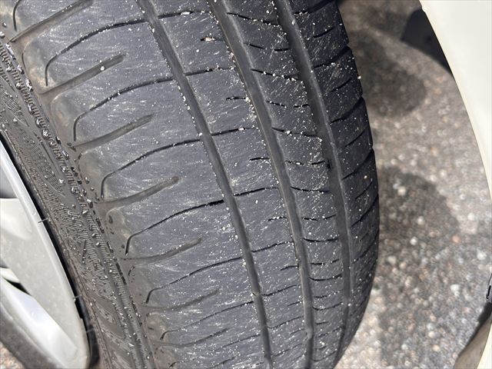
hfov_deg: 36.8
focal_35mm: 52
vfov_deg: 28.0
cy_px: 184
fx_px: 739
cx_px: 246
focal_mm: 5.96
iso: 50
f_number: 1.6
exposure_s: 1/60
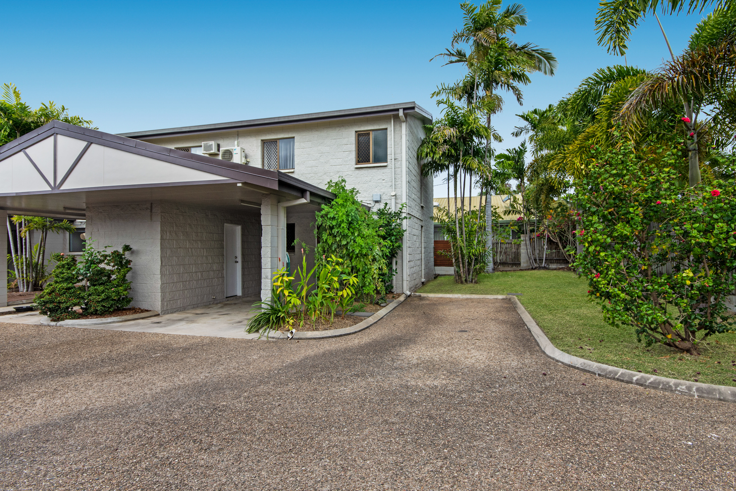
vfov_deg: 67.4
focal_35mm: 18
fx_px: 368
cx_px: 368
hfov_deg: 90.0
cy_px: 246
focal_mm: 12
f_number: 9
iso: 250
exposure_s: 1/250
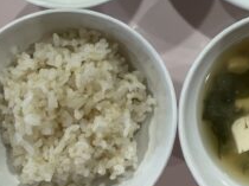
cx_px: 178
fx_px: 445
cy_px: 9
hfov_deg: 30.8
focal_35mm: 62
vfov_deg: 22.8
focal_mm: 4.2
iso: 125
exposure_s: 1/121
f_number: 1.6
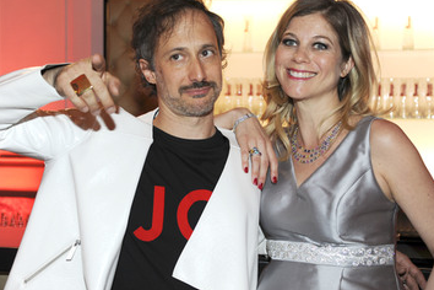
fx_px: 675
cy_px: 141
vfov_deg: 24.2
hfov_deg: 35.6
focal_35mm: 56
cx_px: 223
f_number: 4.2
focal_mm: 44
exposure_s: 1/250
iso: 800
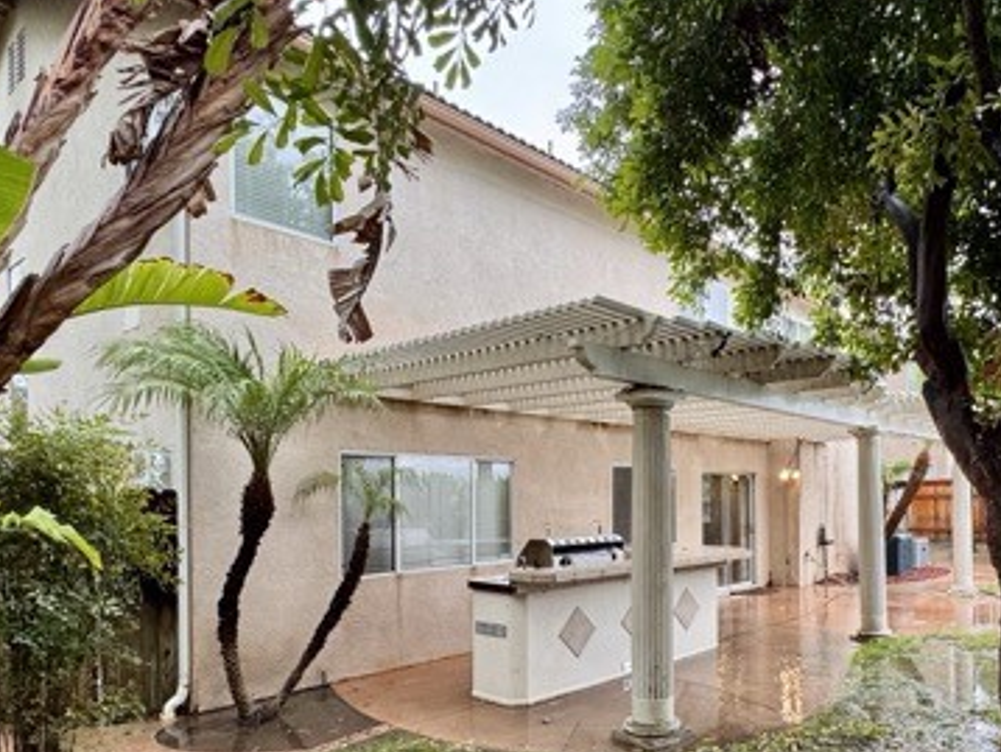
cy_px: 495
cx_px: 677
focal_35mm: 25
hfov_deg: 67.2
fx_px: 723
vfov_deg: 54.0
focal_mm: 2.22
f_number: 2.2
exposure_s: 1/99
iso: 160
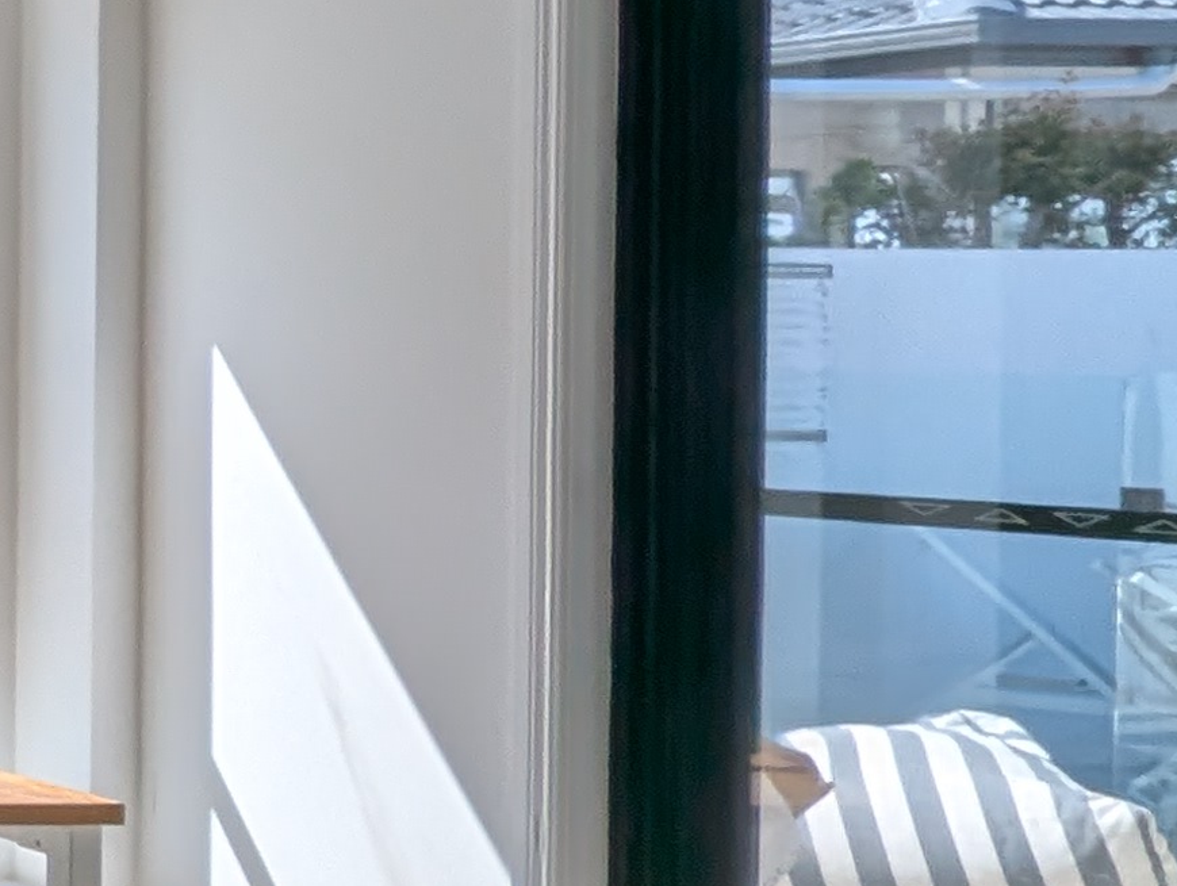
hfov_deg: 15.7
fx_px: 2077
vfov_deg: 24.1
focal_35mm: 61
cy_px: 363
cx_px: -1580
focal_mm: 1.95
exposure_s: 1/729
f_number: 2.2
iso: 40
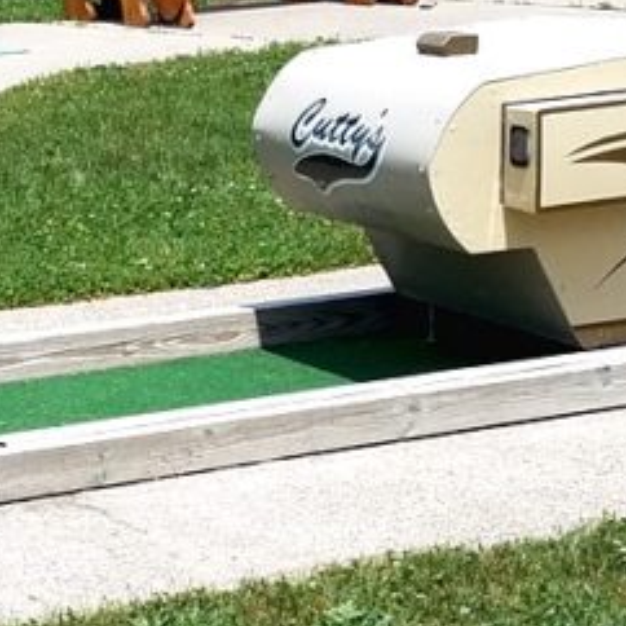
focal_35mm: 73
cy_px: 316
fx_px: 1494
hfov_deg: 23.4
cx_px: 147
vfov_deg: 23.7
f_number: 1.7
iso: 40
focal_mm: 4.2
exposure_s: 1/2976
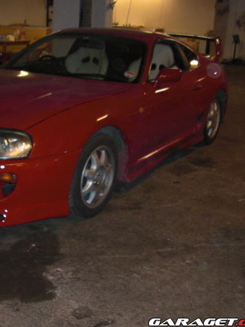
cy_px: 156
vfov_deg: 37.5
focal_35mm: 51
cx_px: 41
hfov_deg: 27.8
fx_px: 481
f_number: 2.8
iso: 200
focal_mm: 6.3
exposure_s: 1/60
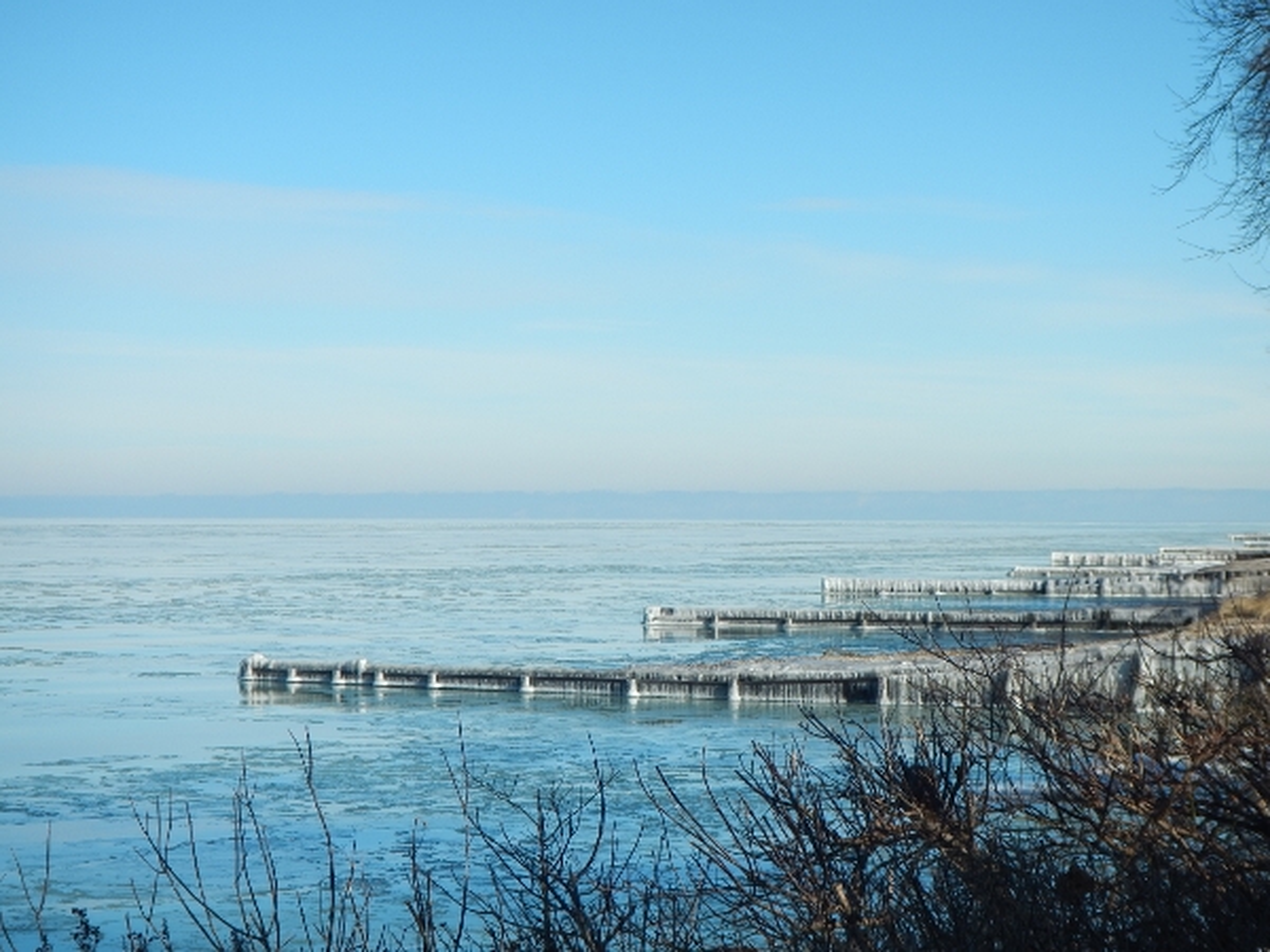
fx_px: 3669
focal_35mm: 100
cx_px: 635
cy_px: 476
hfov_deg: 19.6
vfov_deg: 14.8
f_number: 4.6
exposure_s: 1/1000
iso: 125
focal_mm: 18
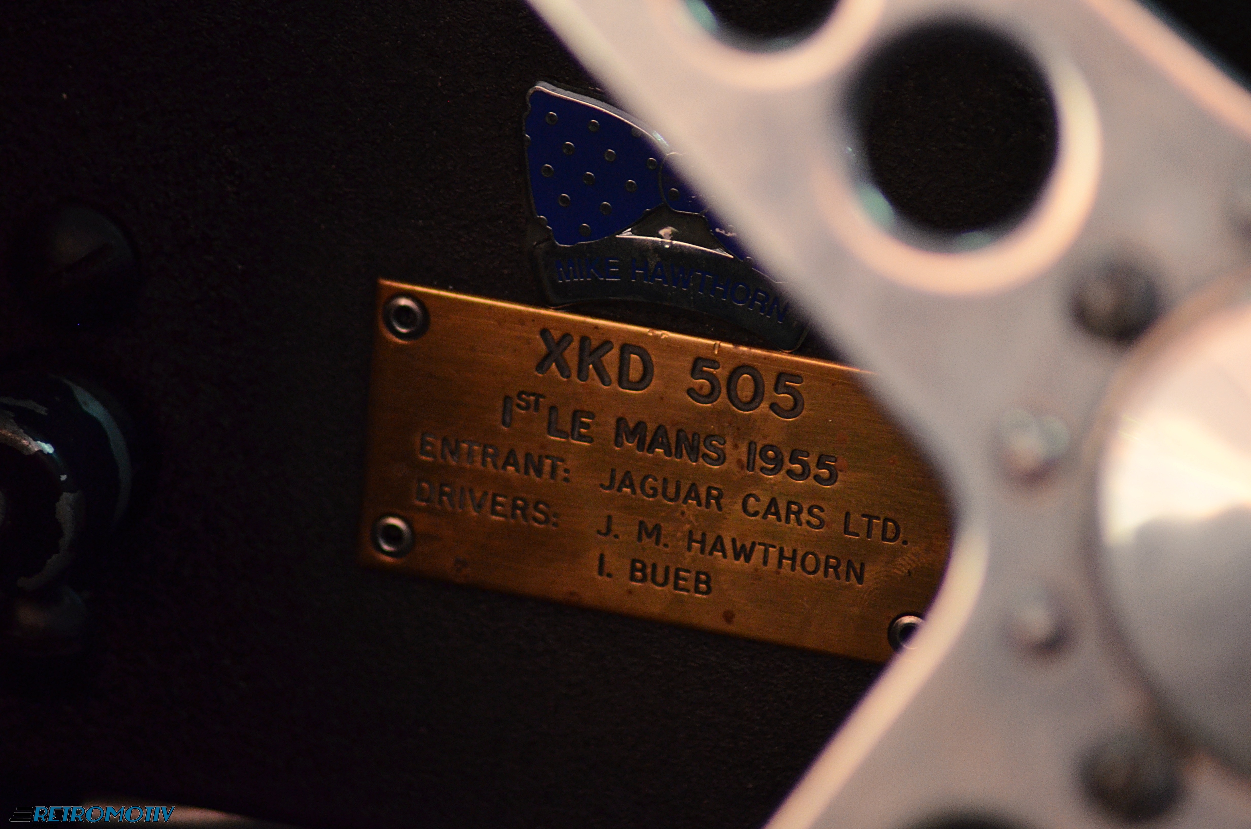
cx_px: 626
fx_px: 10924
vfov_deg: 4.3
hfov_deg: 6.6
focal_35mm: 315
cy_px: 414
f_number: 4.8
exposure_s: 1/40
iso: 1250
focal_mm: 210
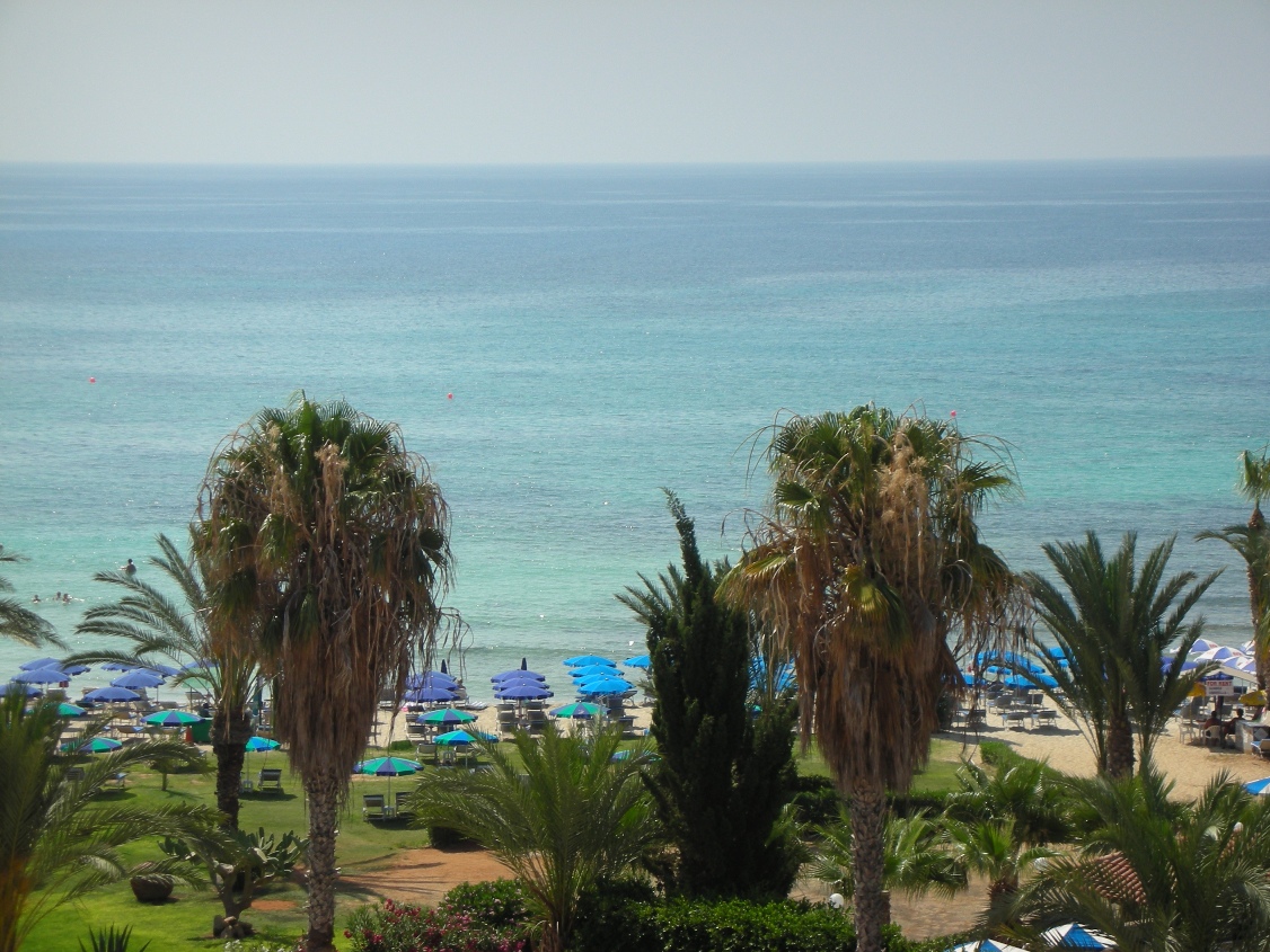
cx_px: 635
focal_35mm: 105
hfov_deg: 18.7
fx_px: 3853
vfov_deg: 14.1
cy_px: 476
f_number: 5.4
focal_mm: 17.4
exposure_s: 1/368
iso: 50
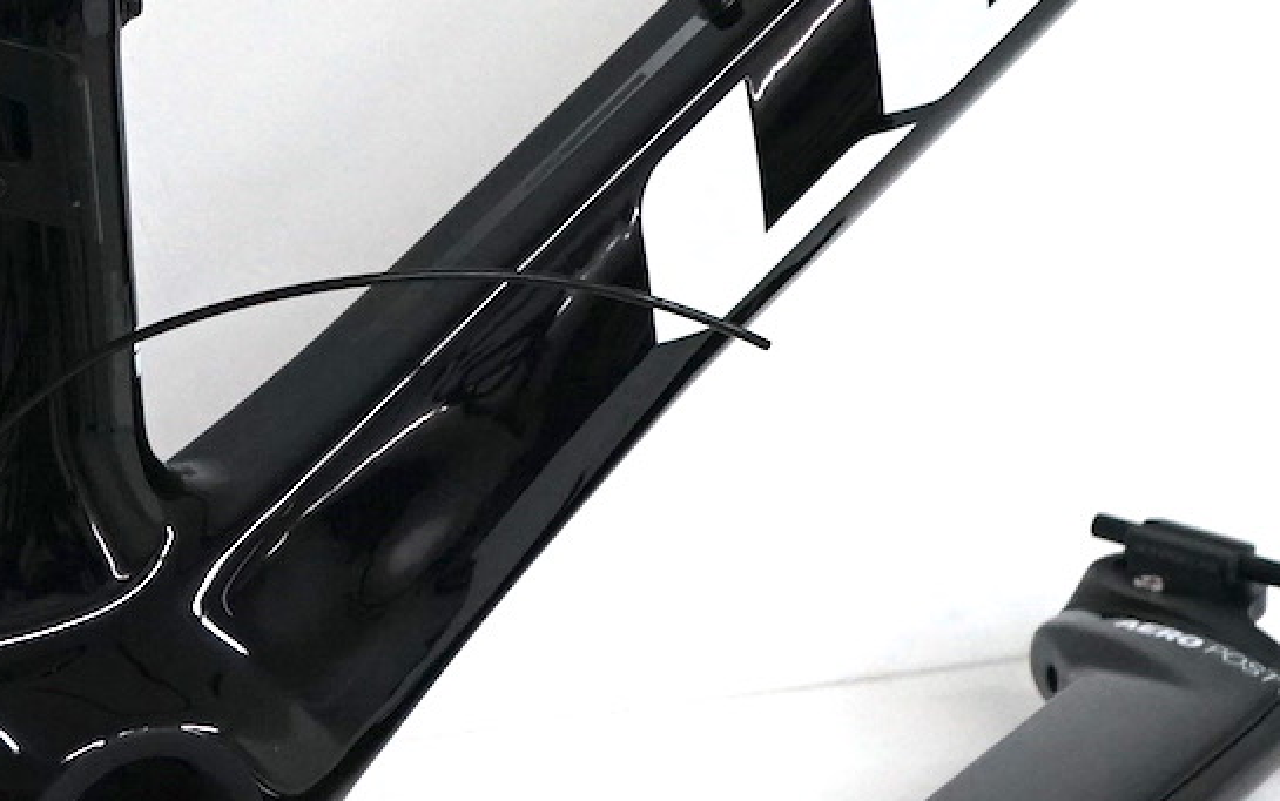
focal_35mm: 157
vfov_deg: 8.2
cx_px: 103
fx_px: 5479
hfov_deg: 13.2
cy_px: -373
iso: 2000
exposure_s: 1/160
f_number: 4.5
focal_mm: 42
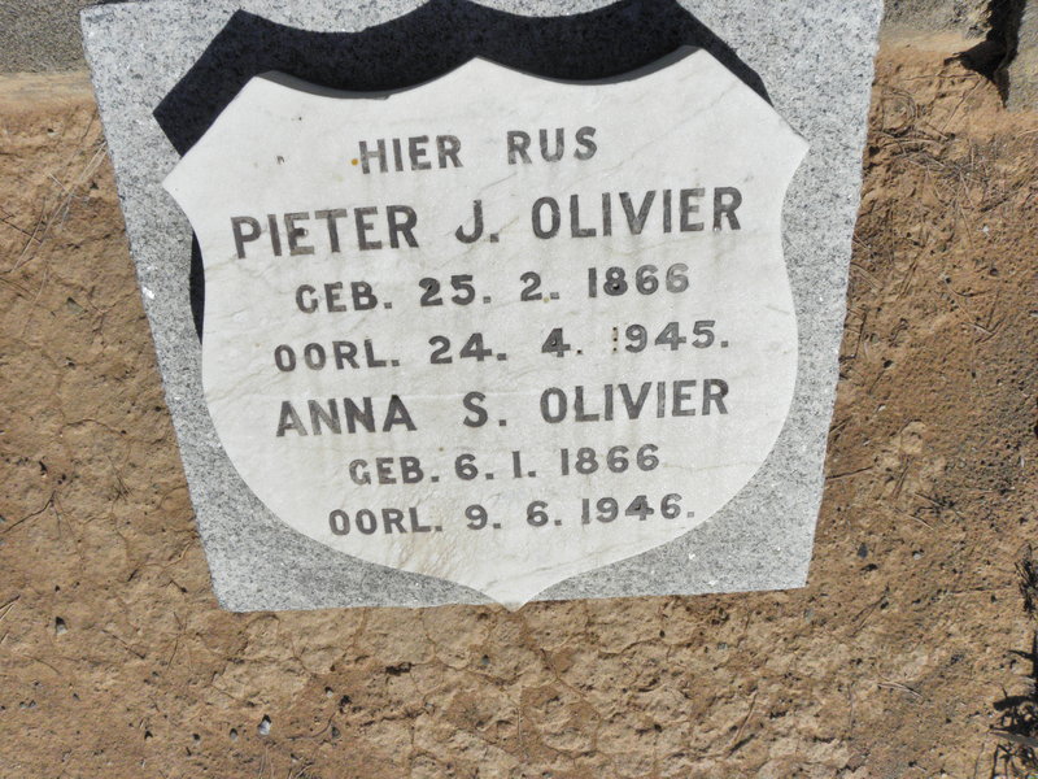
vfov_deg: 53.1
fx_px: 780
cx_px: 519
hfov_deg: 67.3
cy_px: 390
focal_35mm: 26
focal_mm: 4.6
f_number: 6.3
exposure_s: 1/2000
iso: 200
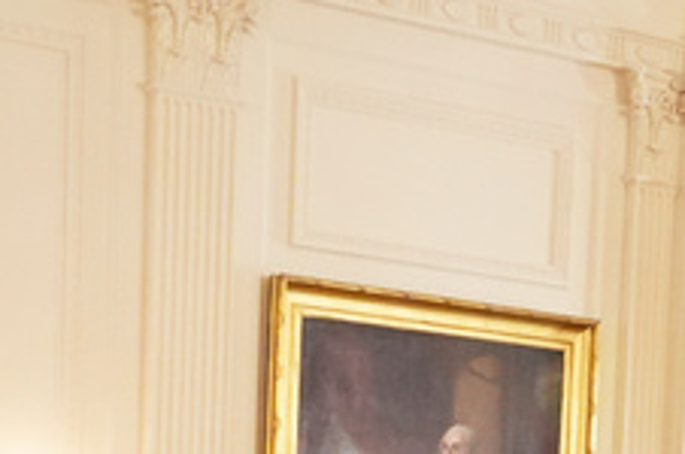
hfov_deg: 18.8
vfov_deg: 11.2
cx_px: 315
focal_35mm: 109
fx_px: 2071
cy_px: 955
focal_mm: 24
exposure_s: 1/320
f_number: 3.2
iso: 5000
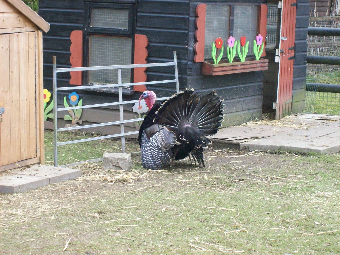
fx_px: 1061
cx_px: 170
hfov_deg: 18.2
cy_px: 128
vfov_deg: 13.7
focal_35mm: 108
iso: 247
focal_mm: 18
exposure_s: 1/128
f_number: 4.8
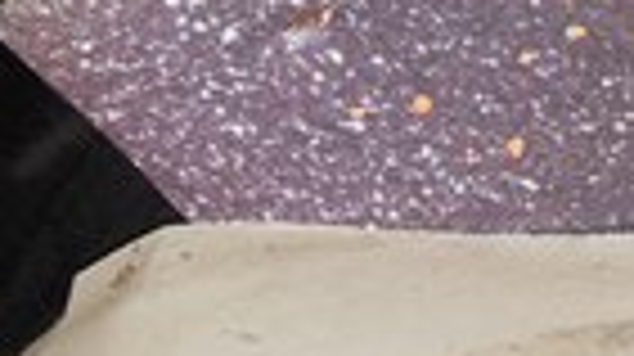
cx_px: 791
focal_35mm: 149
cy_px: -279
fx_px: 2502
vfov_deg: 7.9
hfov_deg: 14.0
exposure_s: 1/30
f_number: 3.8
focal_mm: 7.7
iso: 125
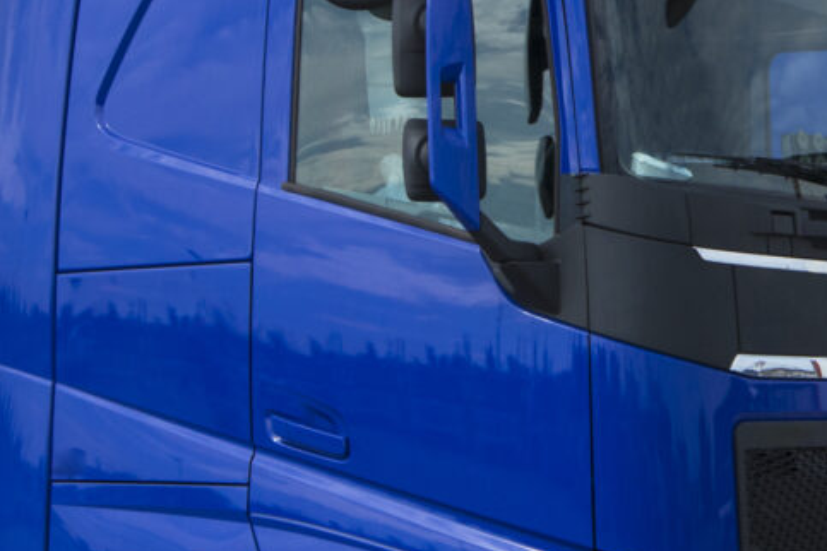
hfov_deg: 19.1
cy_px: 105
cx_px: 671
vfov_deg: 12.9
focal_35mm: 106
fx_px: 2435
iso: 320
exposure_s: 1/640
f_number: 9
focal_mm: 20
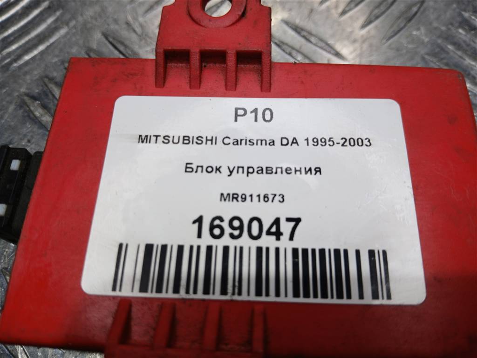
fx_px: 358
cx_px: 238
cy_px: 179
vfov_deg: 53.1
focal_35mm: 26
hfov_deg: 67.3
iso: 25
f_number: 1.8
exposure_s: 1/100
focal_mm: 3.98
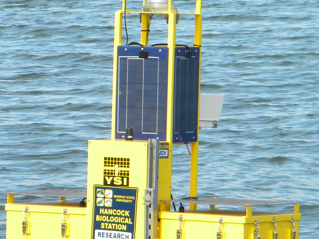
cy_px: 111
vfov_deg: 3.8
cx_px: 147
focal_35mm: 389
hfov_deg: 5.1
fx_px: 3584
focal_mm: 28.3
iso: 153
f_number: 5
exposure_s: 1/500
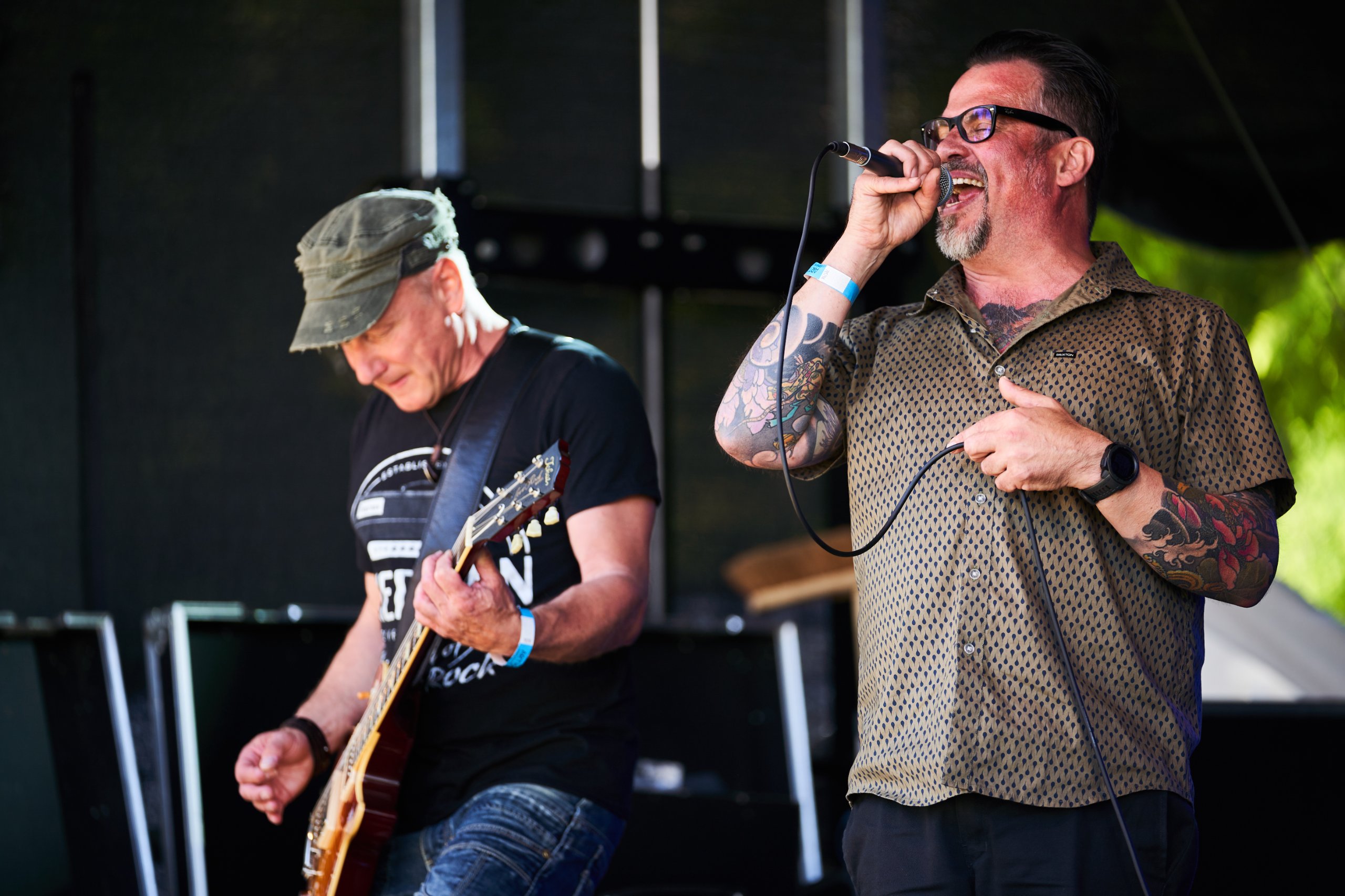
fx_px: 6163
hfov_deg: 12.5
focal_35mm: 165
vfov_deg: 8.3
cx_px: 672
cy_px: 448
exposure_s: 1/250
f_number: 2.8
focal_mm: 165
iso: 100
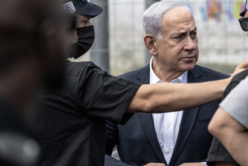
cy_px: 63
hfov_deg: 5.1
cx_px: 159
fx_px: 2763
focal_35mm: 401
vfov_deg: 3.4
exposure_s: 1/4000
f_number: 5
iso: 1000
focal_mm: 220
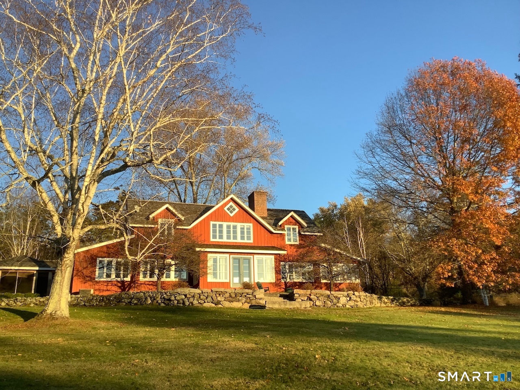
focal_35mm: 31
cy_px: 195
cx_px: 260
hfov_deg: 58.4
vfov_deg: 45.4
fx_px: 466
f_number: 2.4
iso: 25
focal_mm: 3.3
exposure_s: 1/390
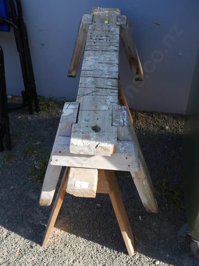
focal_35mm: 40
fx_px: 306
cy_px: 133
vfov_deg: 46.8
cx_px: 100
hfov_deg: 36.0
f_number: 5.6
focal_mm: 20
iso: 200
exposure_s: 1/200
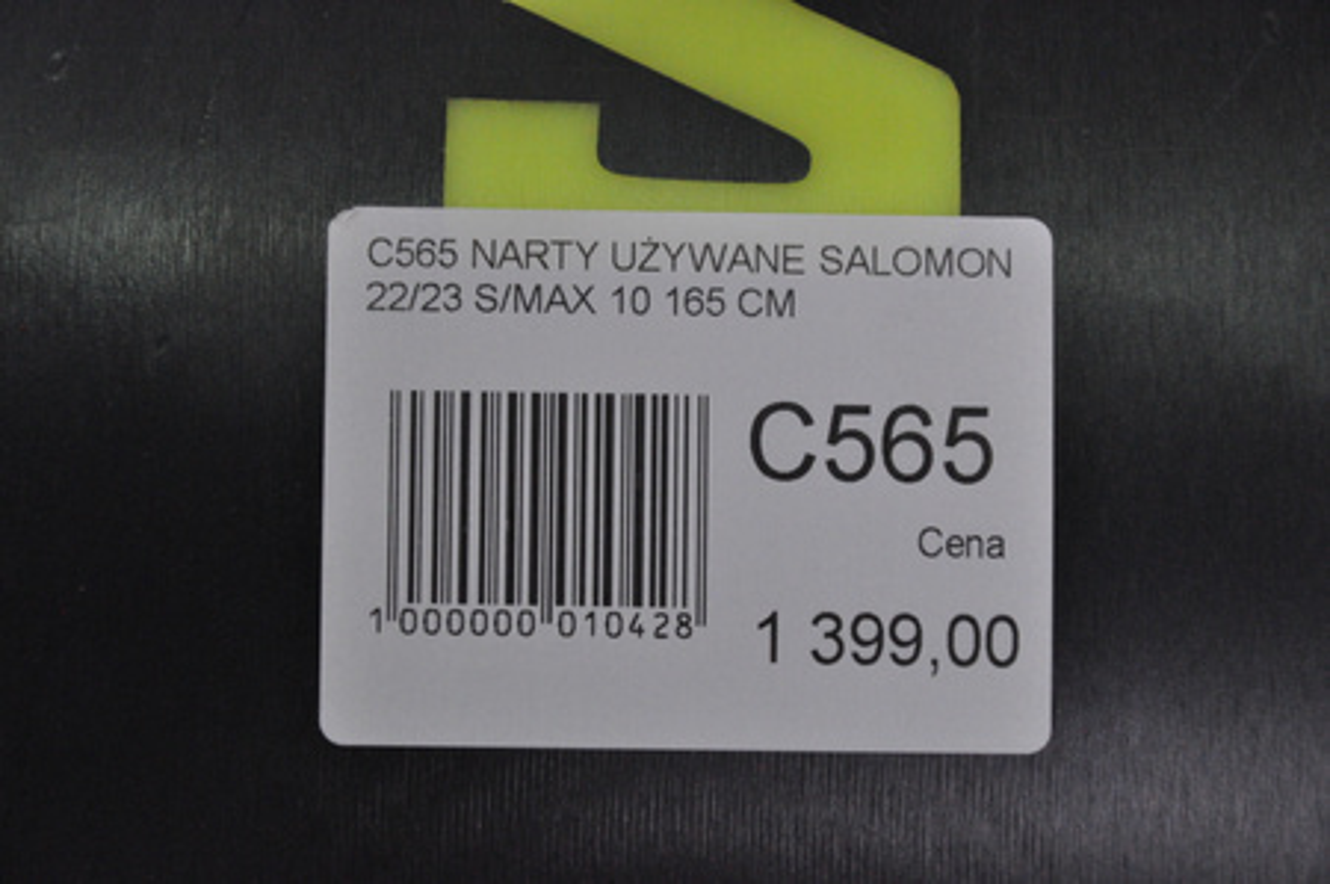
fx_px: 5812
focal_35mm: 158
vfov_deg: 8.7
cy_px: 442
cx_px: 665
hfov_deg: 13.1
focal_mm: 105
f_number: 8
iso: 3200
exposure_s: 1/125
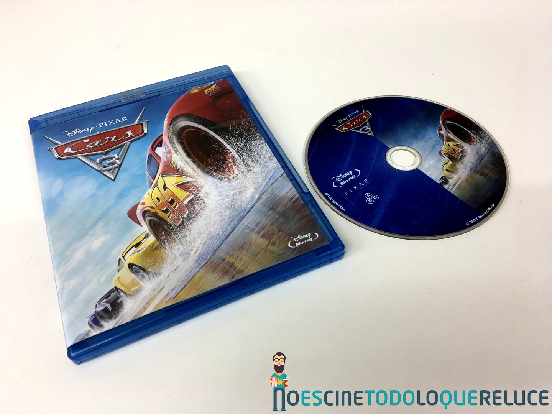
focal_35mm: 29
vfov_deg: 48.2
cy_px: 207
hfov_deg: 61.7
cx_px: 276
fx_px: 462
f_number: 2.2
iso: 50
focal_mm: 4.15
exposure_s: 1/17
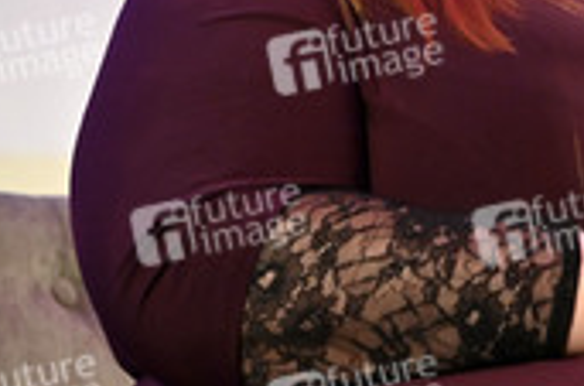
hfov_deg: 4.9
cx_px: 606
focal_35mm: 423
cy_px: -31
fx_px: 6843
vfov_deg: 3.2
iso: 4000
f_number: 2.8
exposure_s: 1/250
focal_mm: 160
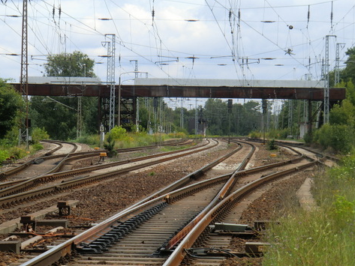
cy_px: 129
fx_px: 1457
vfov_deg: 10.5
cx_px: 152
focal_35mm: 142
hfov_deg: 13.9
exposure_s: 1/250
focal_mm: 18.8
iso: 64
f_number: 5
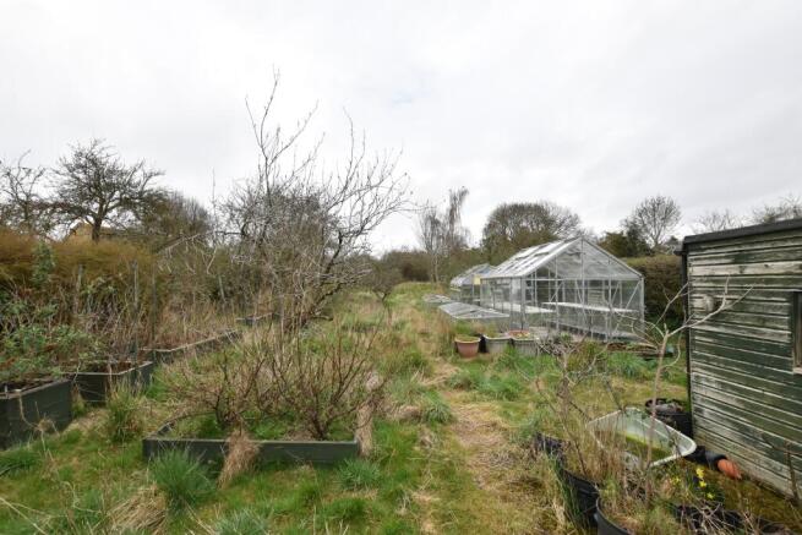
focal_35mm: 15
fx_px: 334
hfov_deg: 100.4
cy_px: 268
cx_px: 401
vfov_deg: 77.4
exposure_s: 1/400
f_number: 10
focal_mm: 10
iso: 800
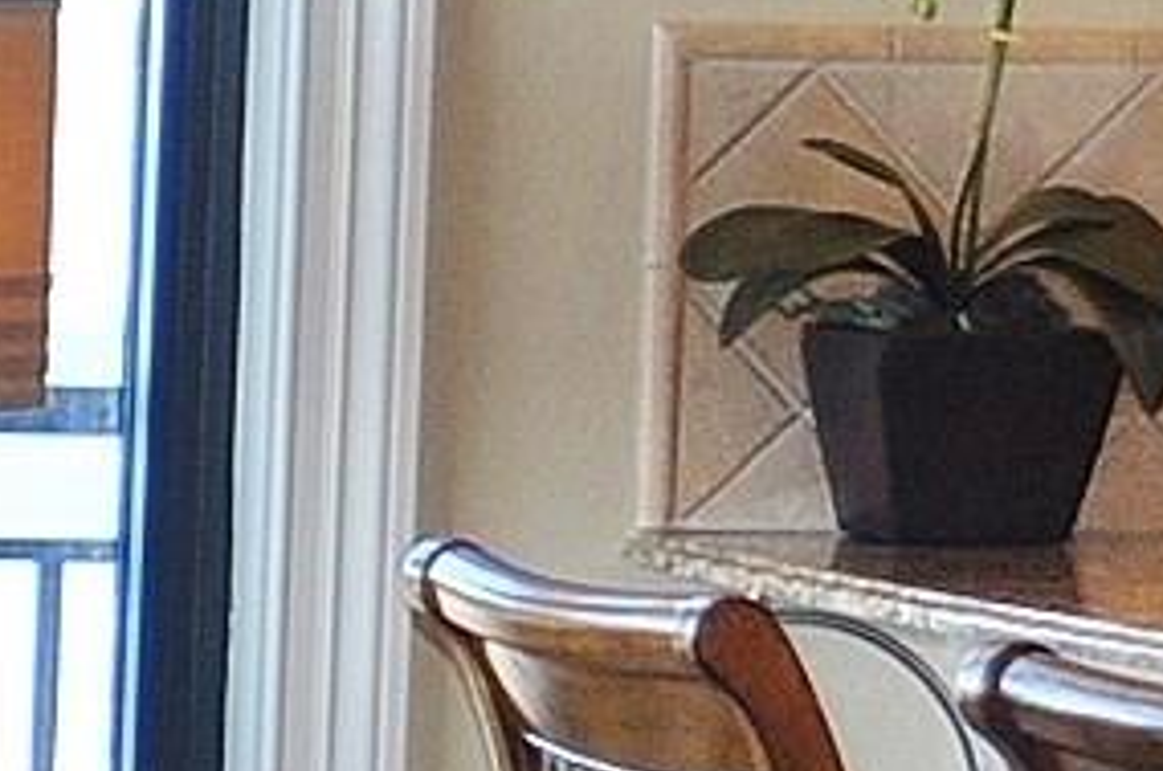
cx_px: -2122
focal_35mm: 271
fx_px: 8740
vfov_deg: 5.0
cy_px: 1150
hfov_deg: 7.0
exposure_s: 1/200
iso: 360
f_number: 4
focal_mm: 24
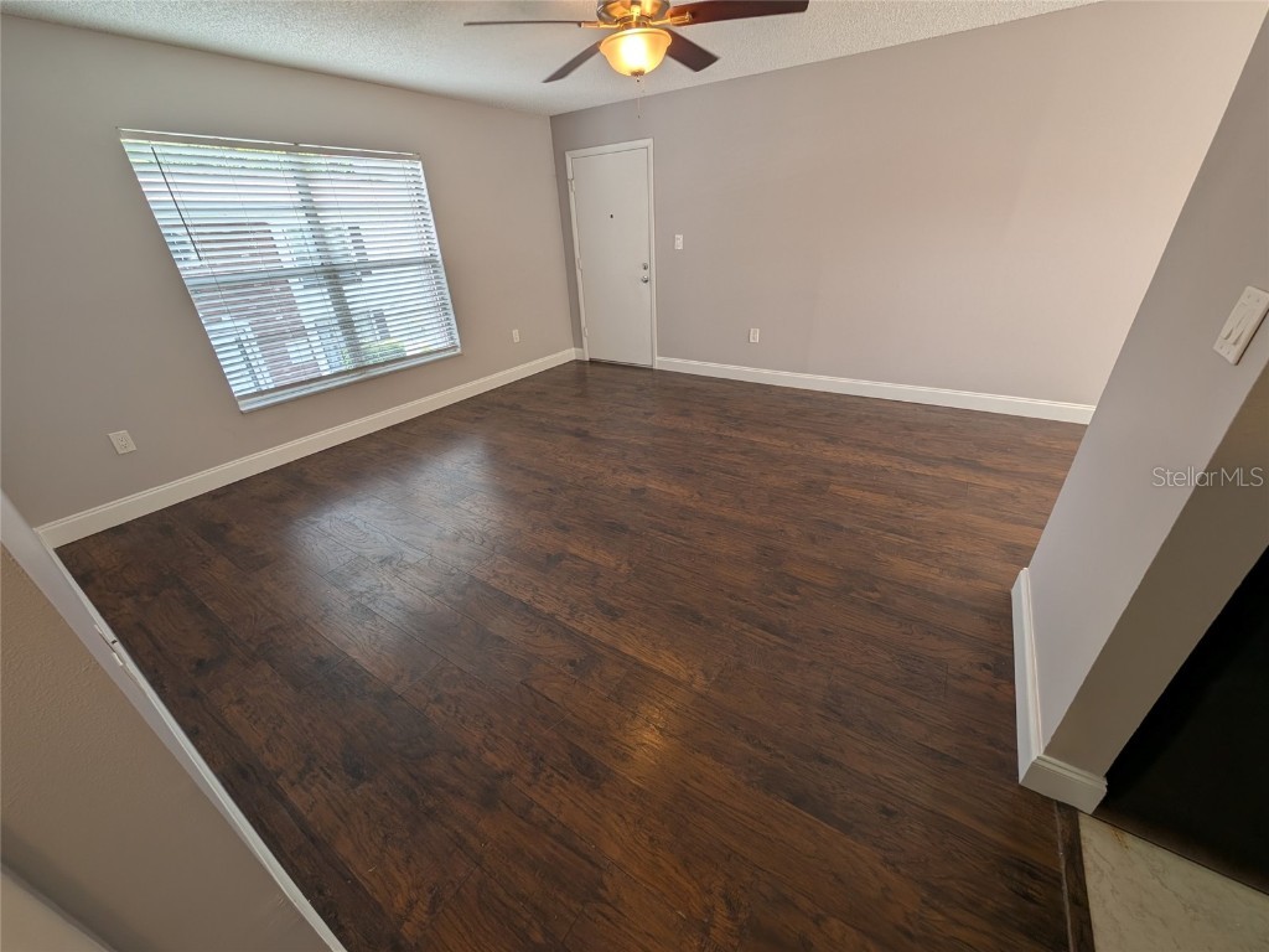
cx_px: 634
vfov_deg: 94.5
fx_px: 440
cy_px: 476
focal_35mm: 12
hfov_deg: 110.5
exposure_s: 1/120
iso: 51
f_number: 1.95
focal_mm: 2.23
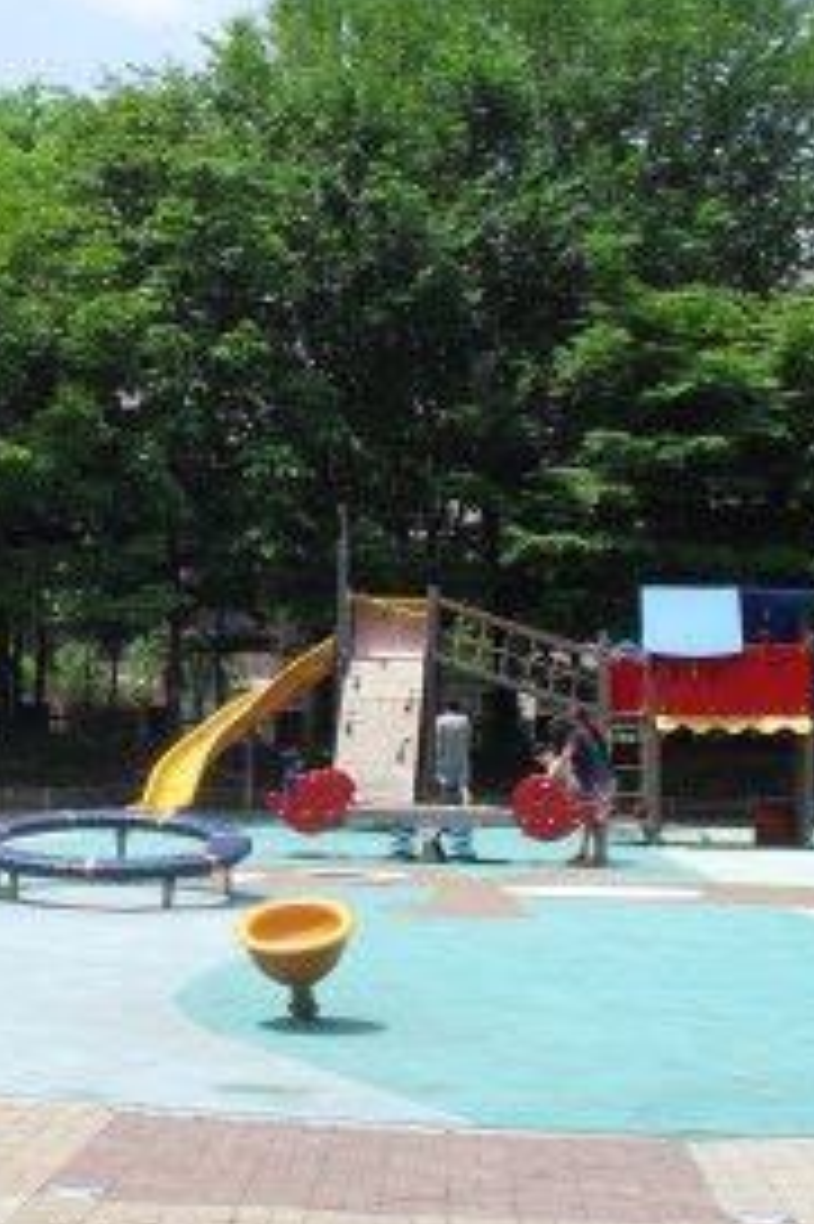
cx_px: 265
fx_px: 2037
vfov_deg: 33.4
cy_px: 670
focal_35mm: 60
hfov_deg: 22.5
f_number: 8.4
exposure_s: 1/125
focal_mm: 6.3
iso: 100
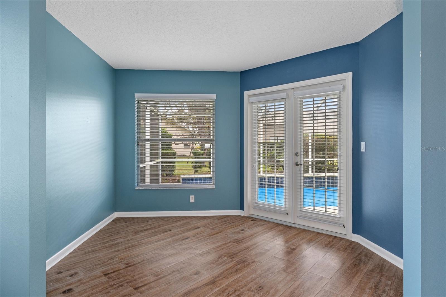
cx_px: 223
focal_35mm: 20
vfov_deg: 63.2
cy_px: 148
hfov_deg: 85.4
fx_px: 242
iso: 320
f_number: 8
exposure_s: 1/1.67
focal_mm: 13
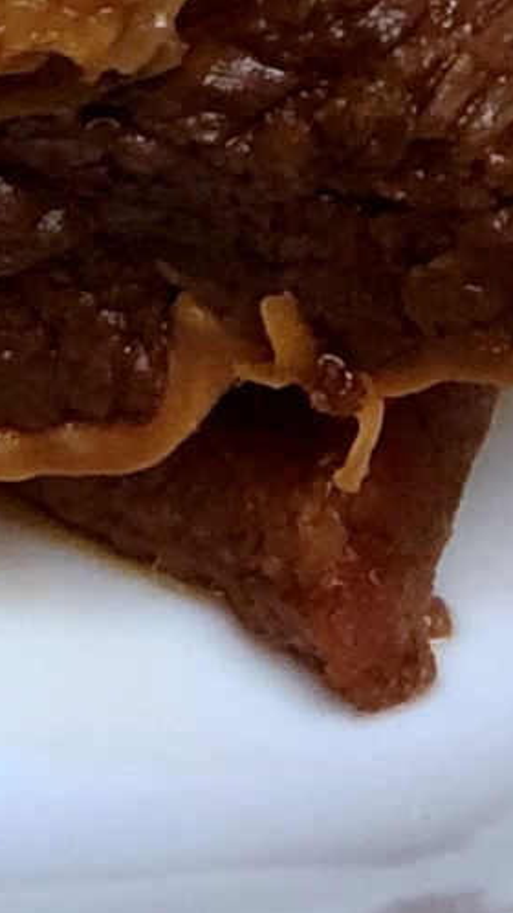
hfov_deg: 2.4
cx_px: -9
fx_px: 12168
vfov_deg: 4.2
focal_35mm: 503
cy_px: -926
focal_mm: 6.6
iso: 32
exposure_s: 1/33
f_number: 2.8
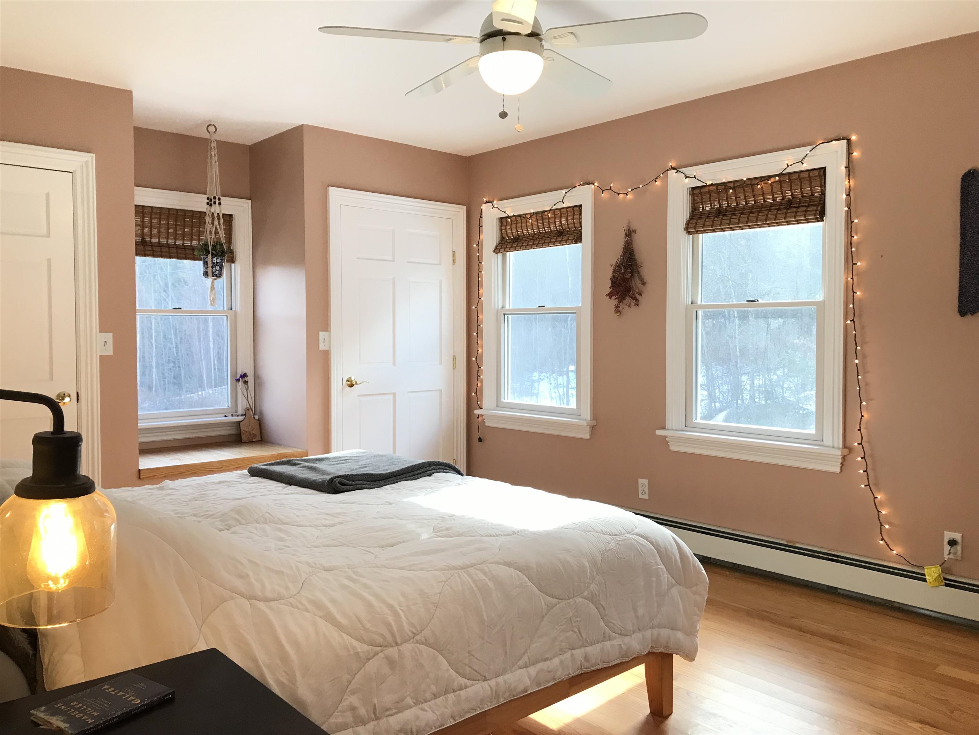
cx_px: 490
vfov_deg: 49.7
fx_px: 792
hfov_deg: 63.4
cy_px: 368
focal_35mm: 28
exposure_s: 1/40
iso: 25
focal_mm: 3.99
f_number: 1.8
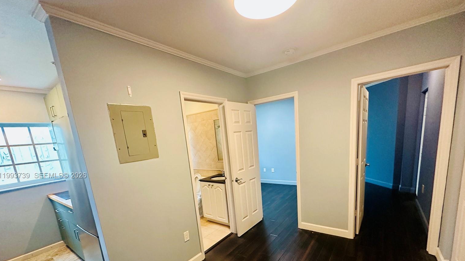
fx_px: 197
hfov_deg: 99.4
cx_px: 235
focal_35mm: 16
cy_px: 176
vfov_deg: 65.2
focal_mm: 2.22
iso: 400
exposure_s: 1/60
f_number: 2.2
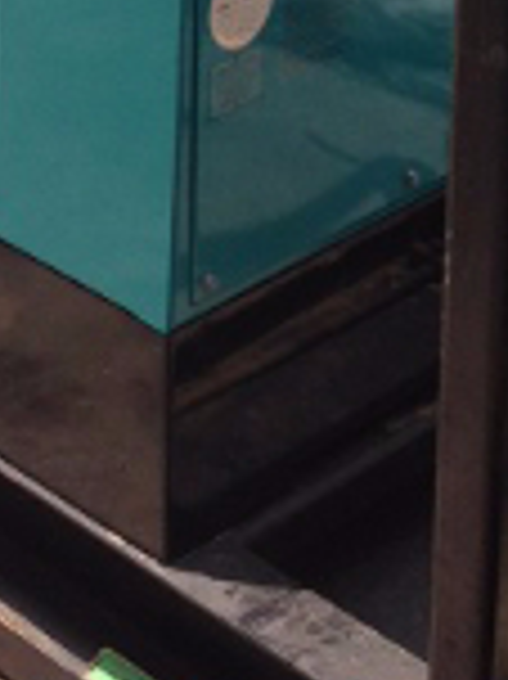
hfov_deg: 11.0
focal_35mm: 131
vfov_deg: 14.2
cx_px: -193
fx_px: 2567
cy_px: -297
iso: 50
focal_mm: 4.12
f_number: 2.4
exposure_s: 1/935
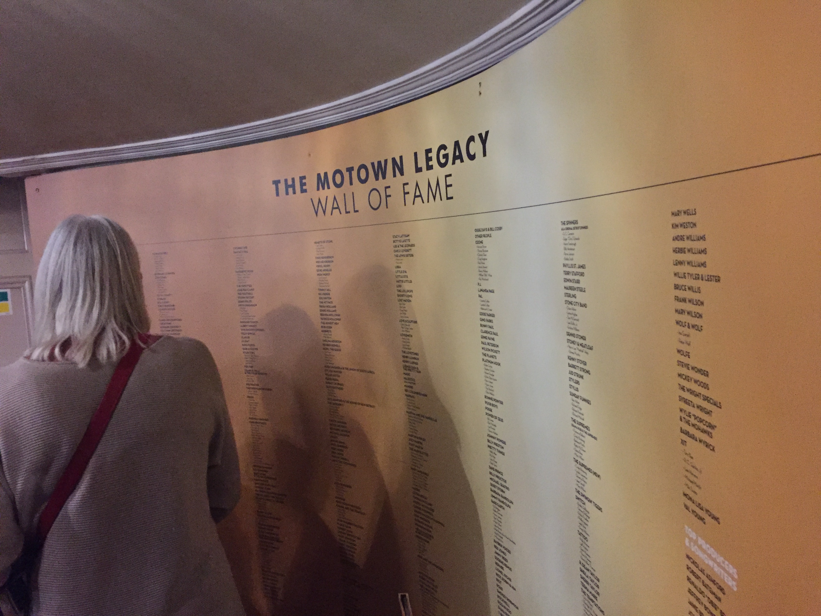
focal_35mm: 29
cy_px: 308
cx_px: 410
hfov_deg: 61.7
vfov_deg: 48.2
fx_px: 688
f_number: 2.2
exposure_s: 1/17
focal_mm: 4.15
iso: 640
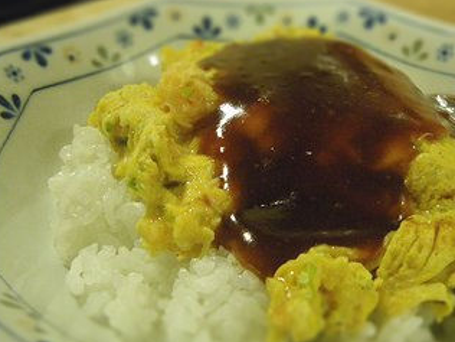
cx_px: 282
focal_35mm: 43
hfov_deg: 43.5
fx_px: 565
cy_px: 185
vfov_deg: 33.6
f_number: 3.8
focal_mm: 6.1
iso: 800
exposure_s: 1/8
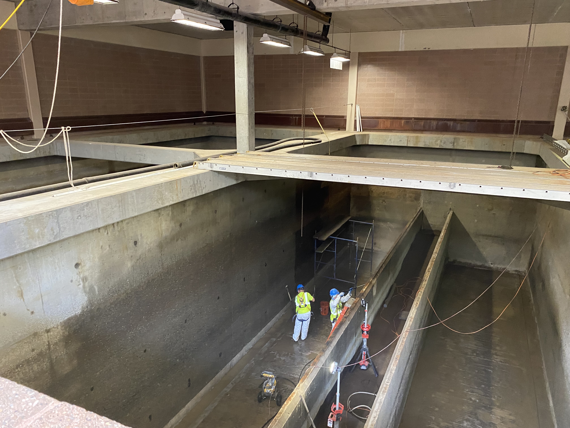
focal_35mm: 26
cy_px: 214
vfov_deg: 53.1
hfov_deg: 67.3
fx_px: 428
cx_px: 285
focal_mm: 4.25
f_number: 1.8
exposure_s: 1/46
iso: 500
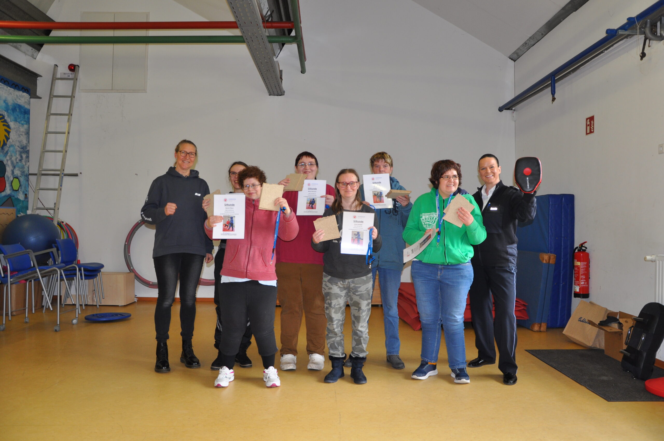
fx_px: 497
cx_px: 332
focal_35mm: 27
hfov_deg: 67.4
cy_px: 220
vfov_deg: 47.8
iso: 400
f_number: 3.5
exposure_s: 1/60
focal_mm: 18
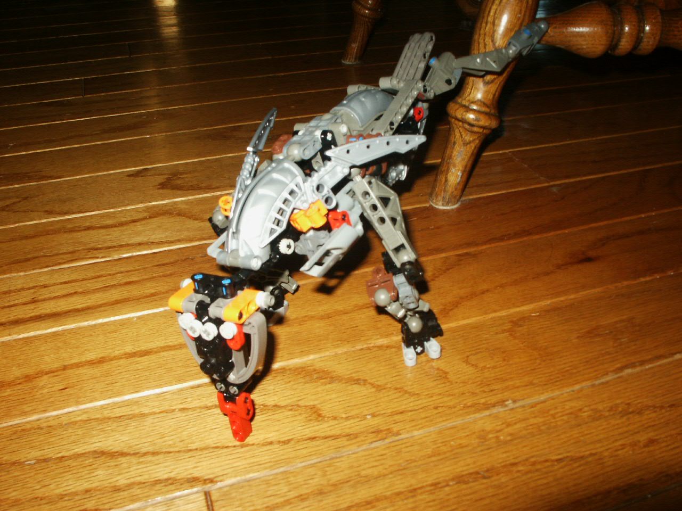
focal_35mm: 35
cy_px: 256
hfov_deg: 52.6
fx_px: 690
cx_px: 341
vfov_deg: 40.7
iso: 200
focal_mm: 7.18
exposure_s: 1/45
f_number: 6.7
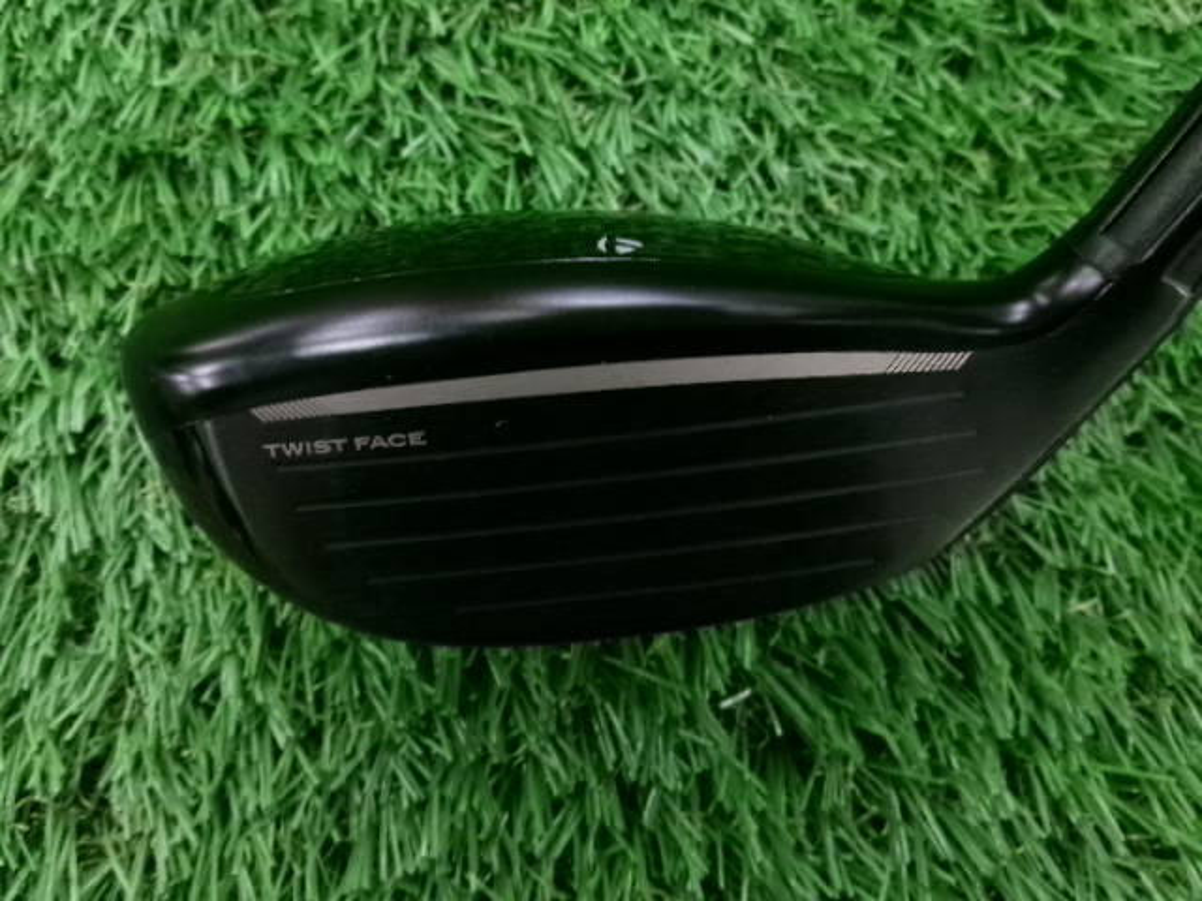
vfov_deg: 49.7
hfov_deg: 63.4
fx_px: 972
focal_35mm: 28
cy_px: 450
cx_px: 601
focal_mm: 5.1
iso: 800
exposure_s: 1/34
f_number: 3.9
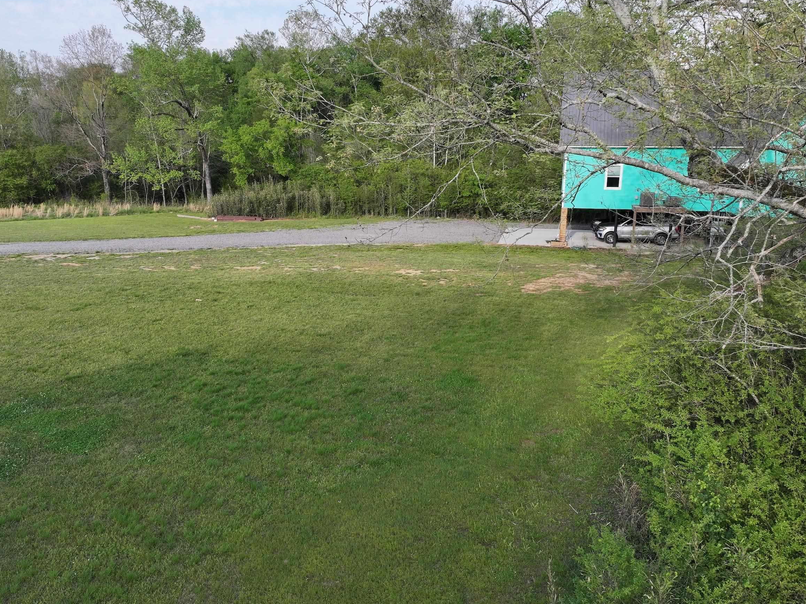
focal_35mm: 26
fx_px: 605
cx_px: 386
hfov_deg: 67.3
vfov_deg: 53.0
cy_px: 317
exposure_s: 1/1000
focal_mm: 12.29
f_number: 2.8
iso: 160
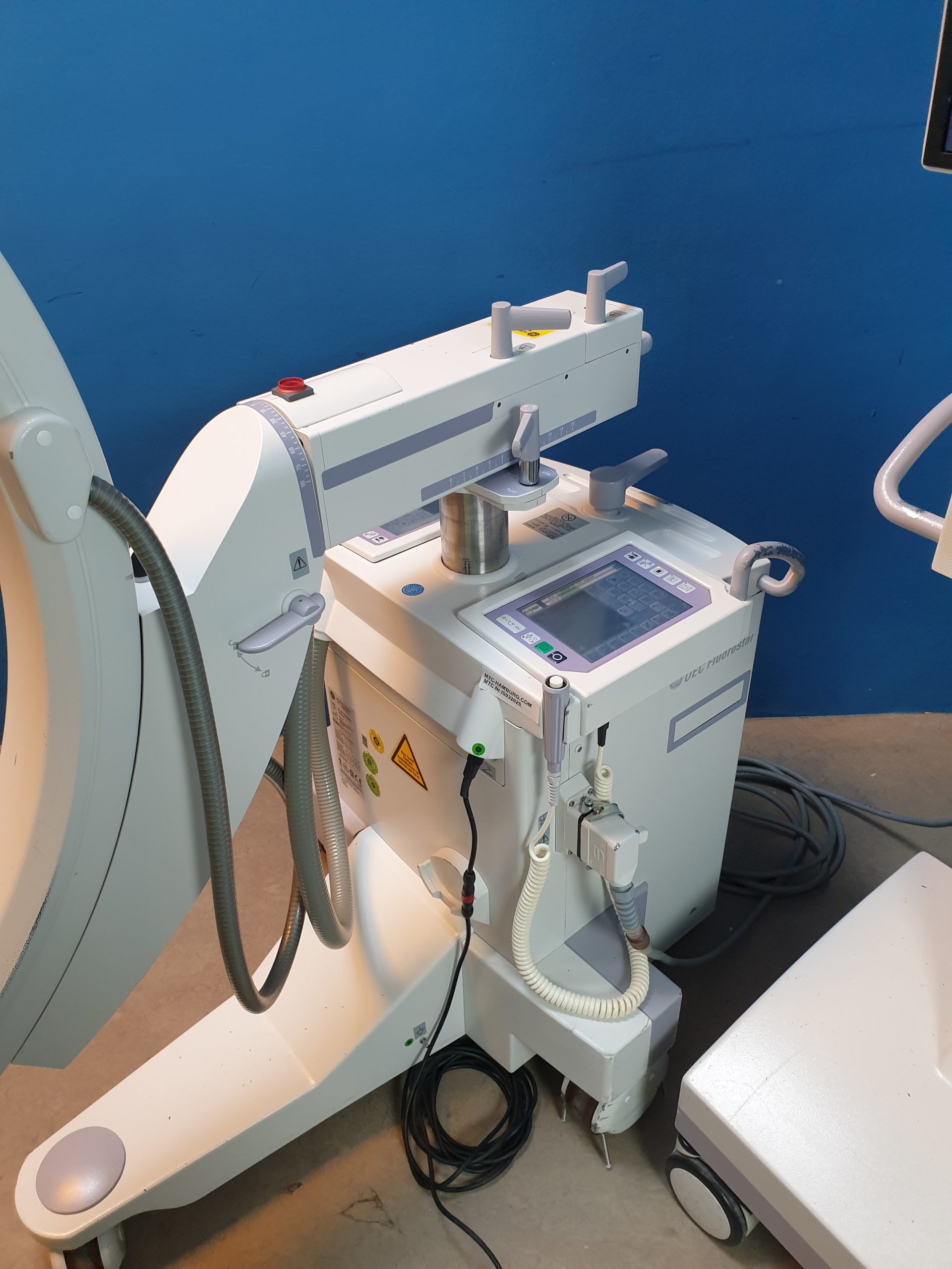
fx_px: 953
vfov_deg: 67.3
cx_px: 476
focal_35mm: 26
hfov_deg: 53.1
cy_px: 634
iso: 160
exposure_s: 1/50
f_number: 2.4
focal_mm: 4.3
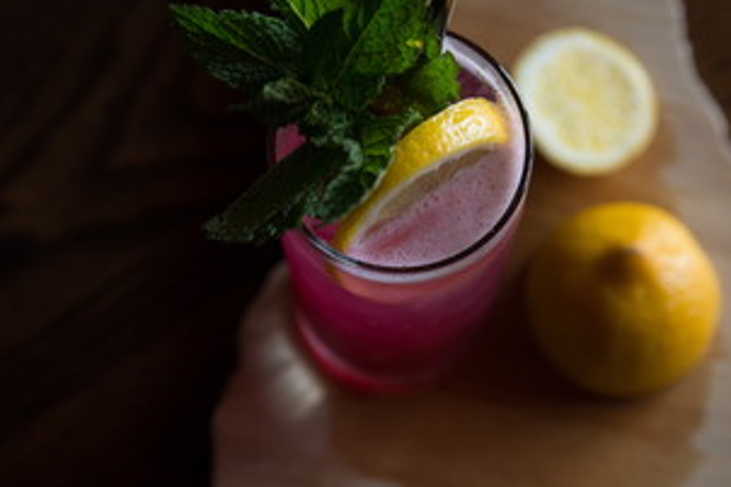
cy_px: 259
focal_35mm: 129
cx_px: 353
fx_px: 2618
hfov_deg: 15.9
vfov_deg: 10.6
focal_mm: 60
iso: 800
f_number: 3.5
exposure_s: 1/125
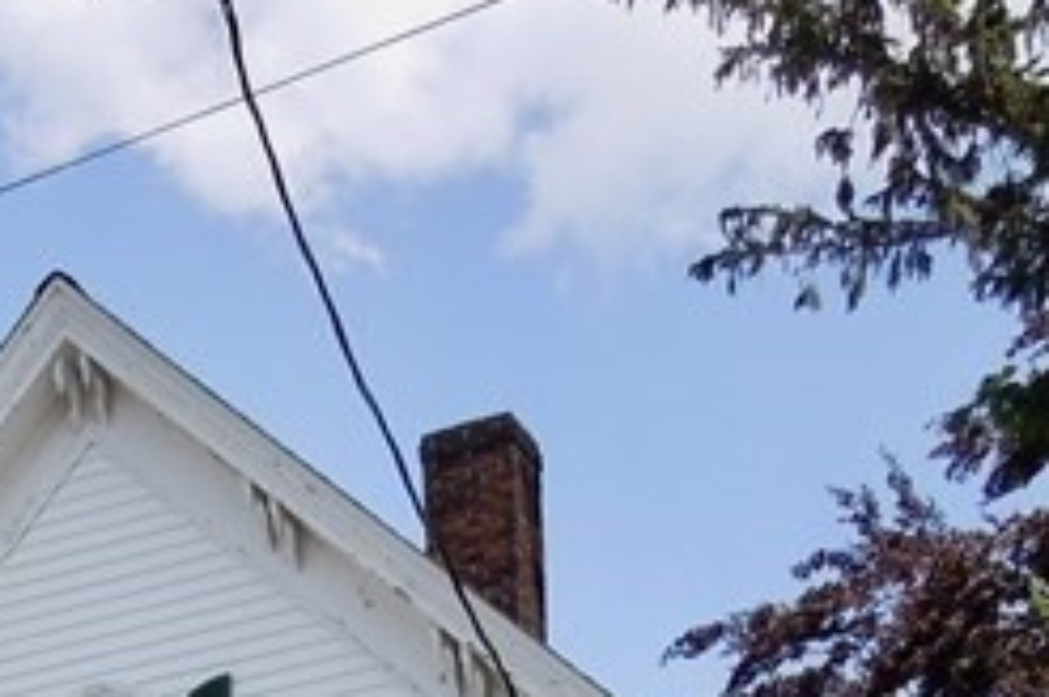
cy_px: 1470
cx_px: 72
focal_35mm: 108
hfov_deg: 18.6
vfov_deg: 11.2
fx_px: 3143
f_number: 6.6
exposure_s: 1/250
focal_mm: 4.5
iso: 100
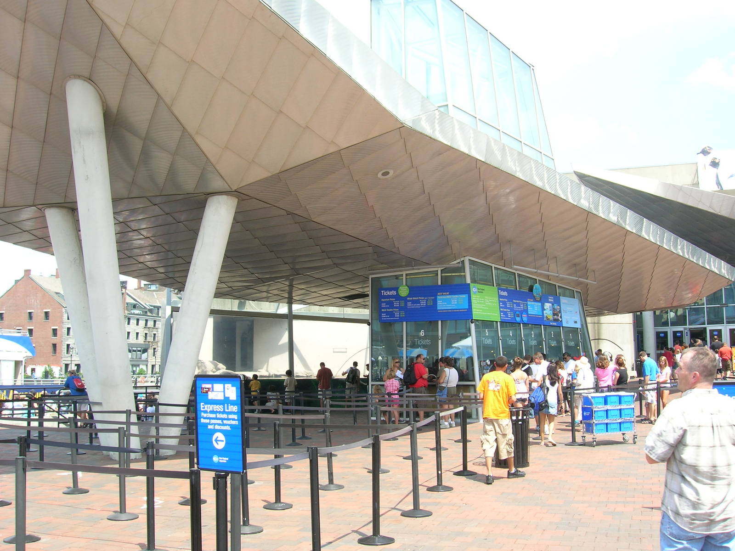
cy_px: 276
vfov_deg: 41.8
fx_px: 722
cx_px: 368
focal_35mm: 34
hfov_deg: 54.0
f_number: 4.9
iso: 50
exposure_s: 1/100
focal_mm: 5.7
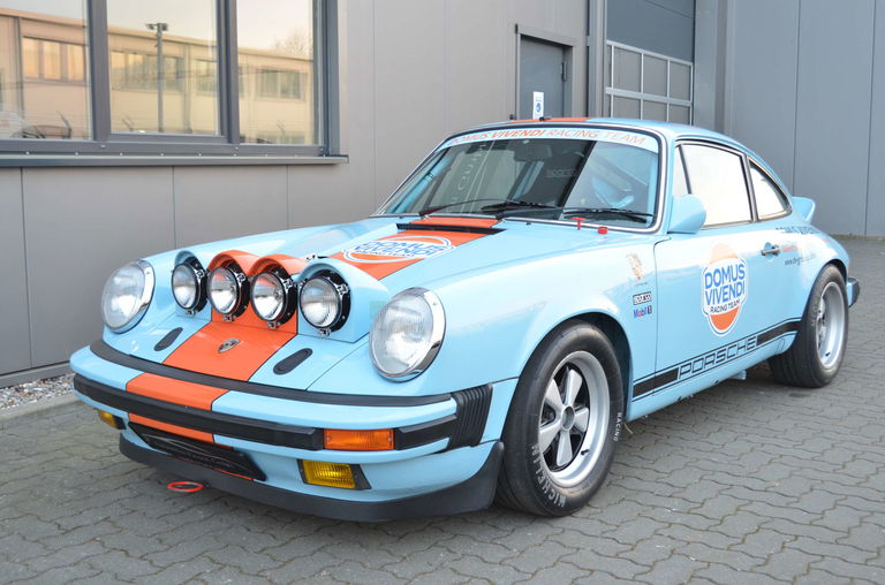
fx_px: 1030
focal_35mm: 42
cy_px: 292
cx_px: 442
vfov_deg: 31.7
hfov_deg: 46.5
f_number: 4.5
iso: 800
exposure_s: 1/40
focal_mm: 28
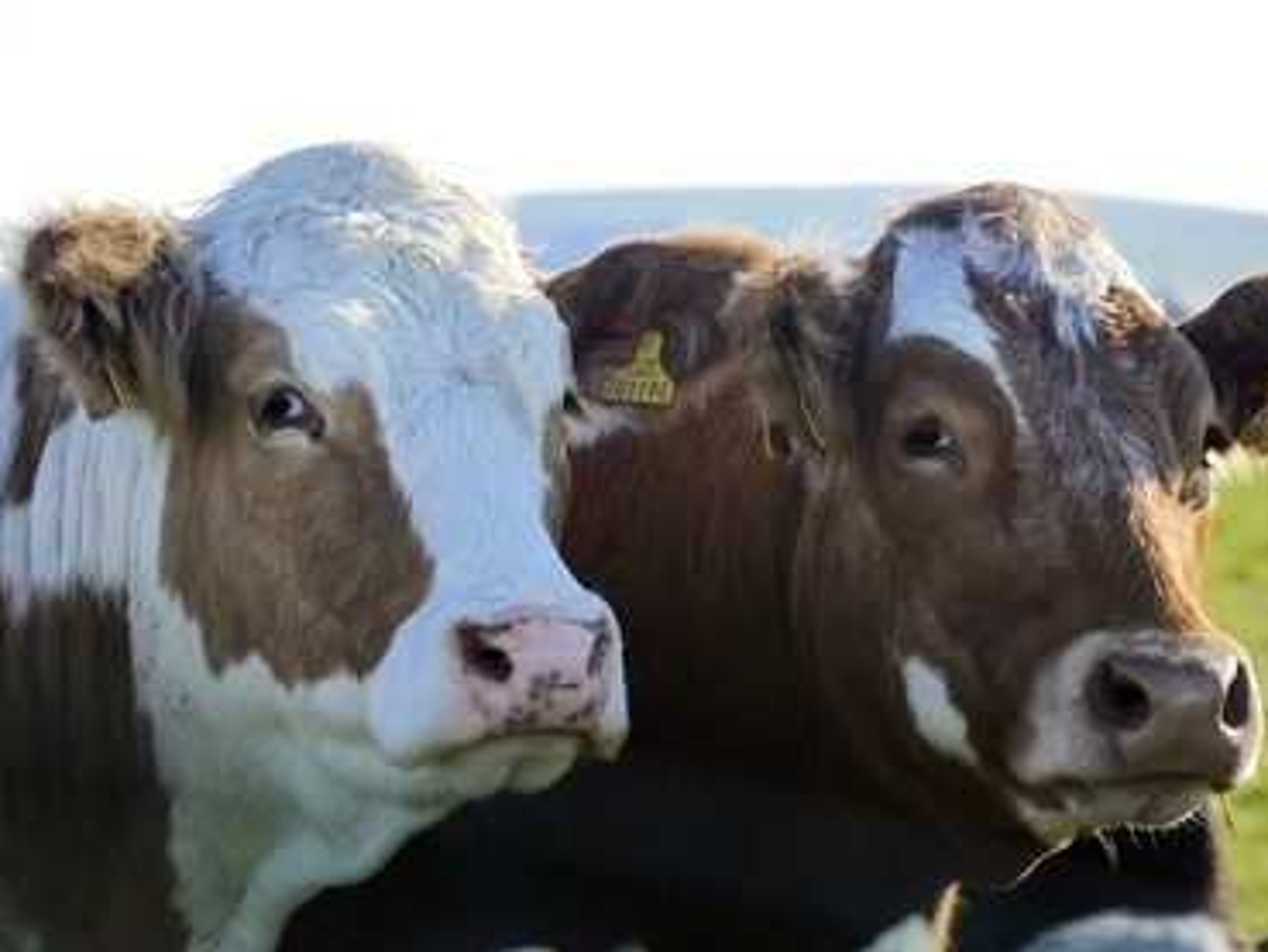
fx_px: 6412
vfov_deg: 8.5
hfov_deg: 11.3
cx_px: 694
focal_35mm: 175
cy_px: 478
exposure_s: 1/320
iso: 400
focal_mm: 160
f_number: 7.1
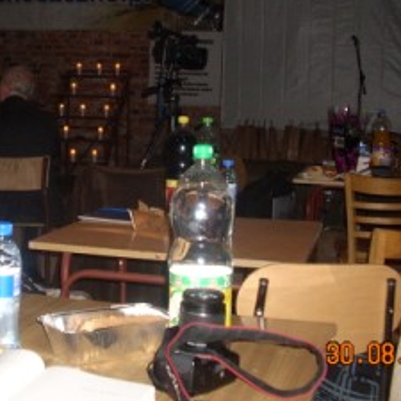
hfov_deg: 26.1
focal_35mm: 65
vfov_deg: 26.3
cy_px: 116
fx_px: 852
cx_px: 98
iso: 200
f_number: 2.8
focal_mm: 6.2
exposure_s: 1/60
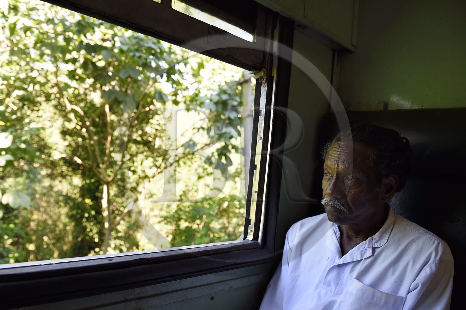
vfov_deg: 53.1
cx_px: 233
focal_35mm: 24
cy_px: 155
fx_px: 311
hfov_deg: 73.8
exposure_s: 1/500
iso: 800
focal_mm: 24
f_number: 3.5
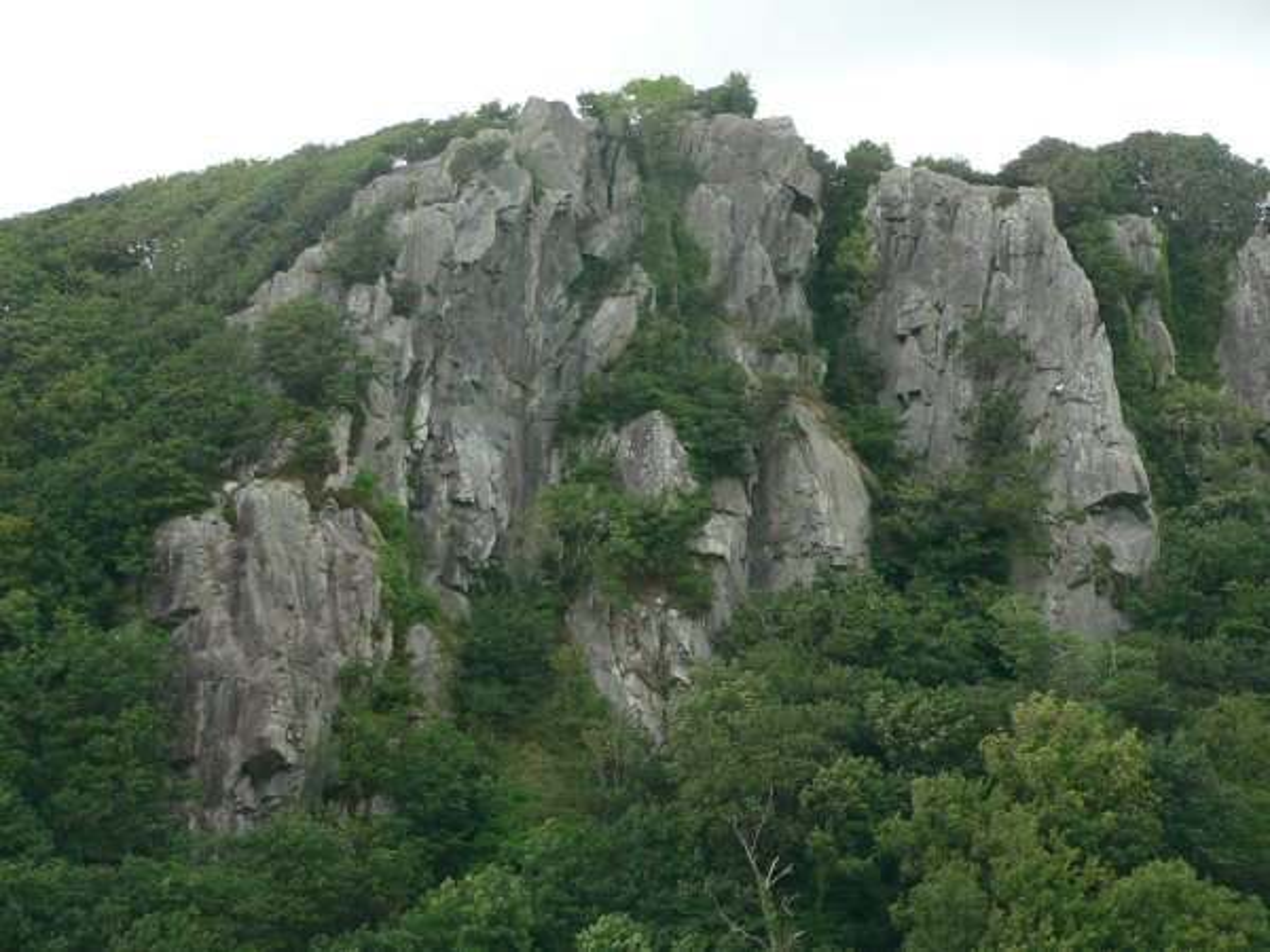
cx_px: 635
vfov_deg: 17.8
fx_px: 3045
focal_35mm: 83
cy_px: 476
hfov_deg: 23.6
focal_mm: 11
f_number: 2.8
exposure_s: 1/160
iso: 80
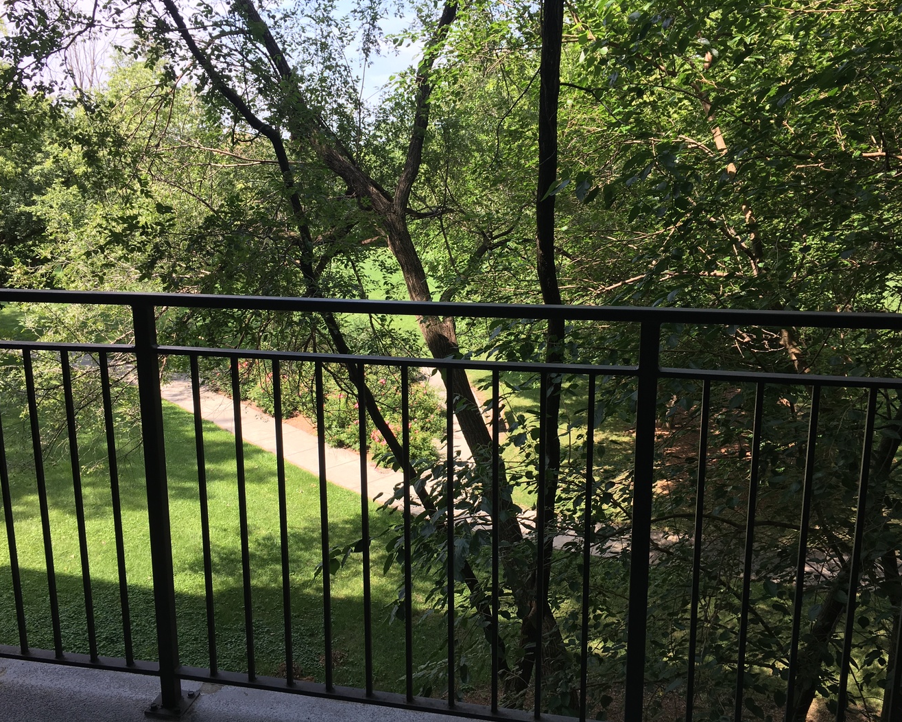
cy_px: 353
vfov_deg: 47.1
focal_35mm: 31
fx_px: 828
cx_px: 435
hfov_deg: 57.2
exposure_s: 1/281
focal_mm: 4.15
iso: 25
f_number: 2.2
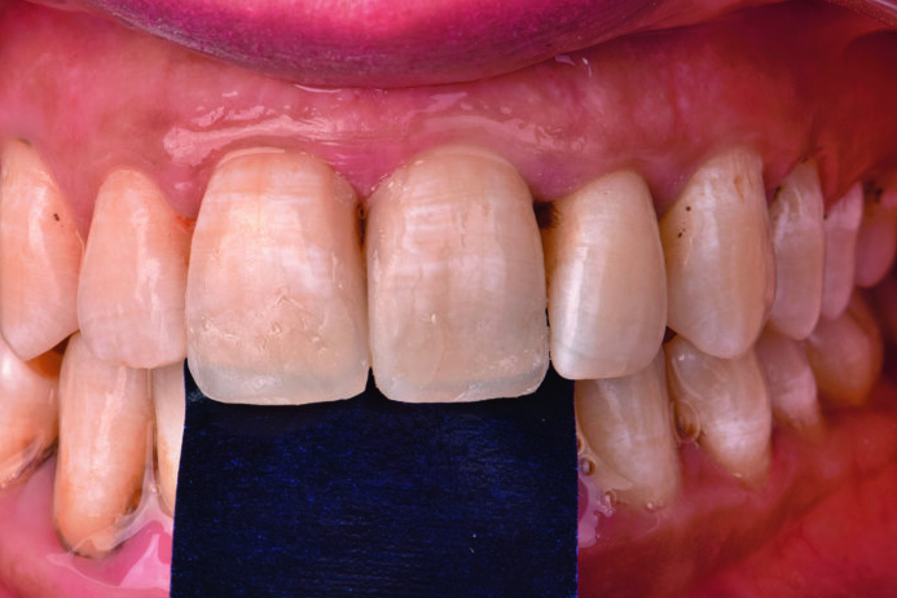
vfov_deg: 6.7
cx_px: 363
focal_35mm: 206
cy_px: 336
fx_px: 5124
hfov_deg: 10.0
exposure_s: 1/160
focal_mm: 105
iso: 100
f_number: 32
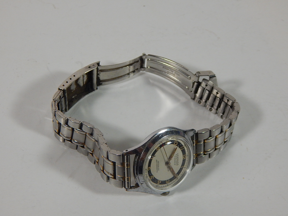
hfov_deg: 35.5
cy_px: 108
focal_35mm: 54
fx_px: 449
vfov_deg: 27.0
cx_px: 144
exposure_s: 1/125
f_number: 3.8
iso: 400
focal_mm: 9.7
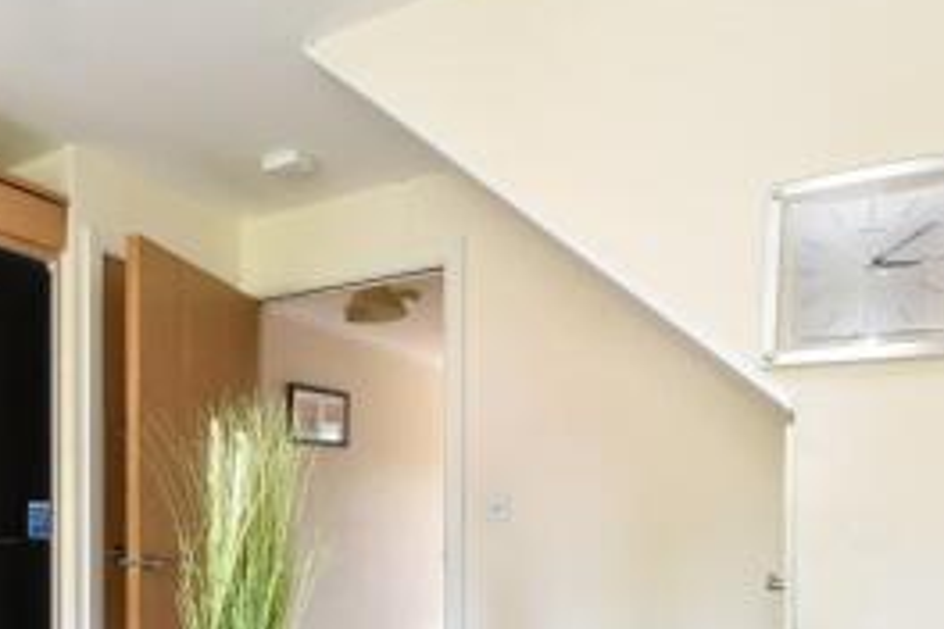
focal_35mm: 27
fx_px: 708
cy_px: 516
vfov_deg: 45.2
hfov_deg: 65.4
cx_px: 308
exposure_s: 1/3
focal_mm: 10
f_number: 9
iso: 200
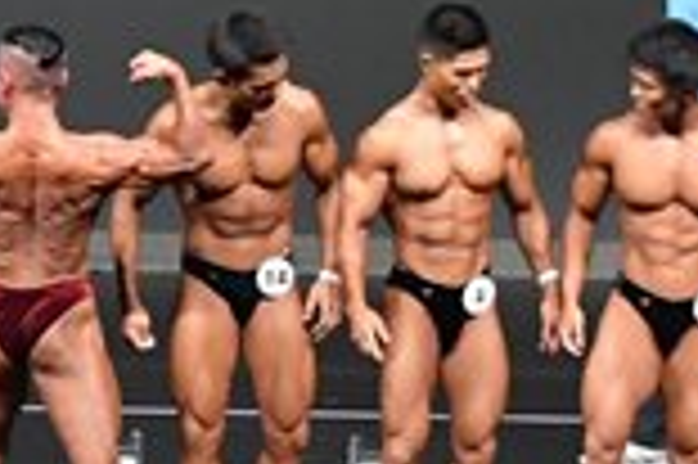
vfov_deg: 2.8
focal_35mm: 485
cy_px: 99
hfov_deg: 4.2
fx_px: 9394
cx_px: -655
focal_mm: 65
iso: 4000
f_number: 5.6
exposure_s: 1/400
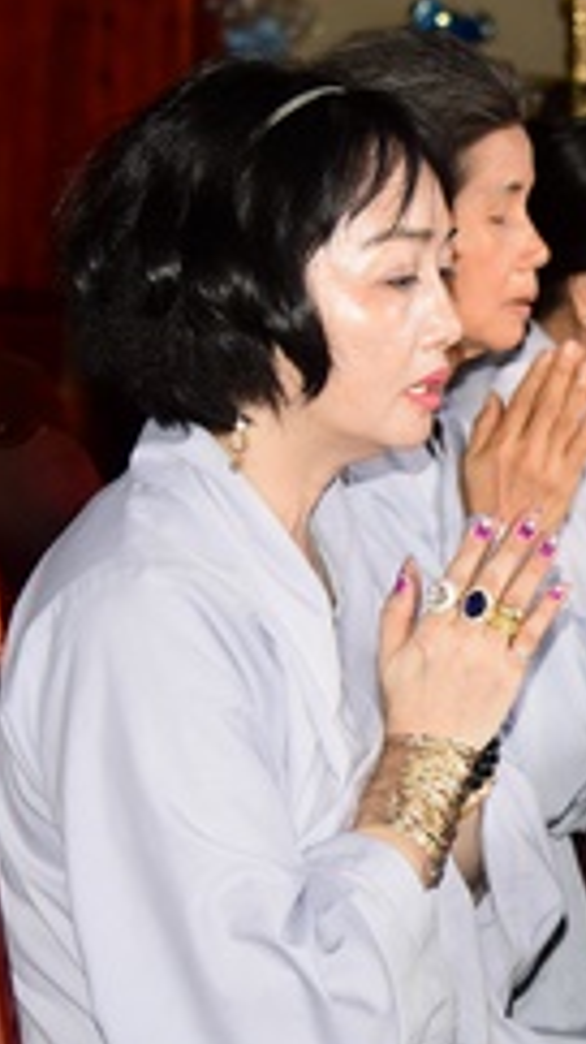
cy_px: 518
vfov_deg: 15.2
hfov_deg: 8.2
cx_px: 1176
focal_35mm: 141
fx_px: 3898
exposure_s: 1/160
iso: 400
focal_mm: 50
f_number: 4
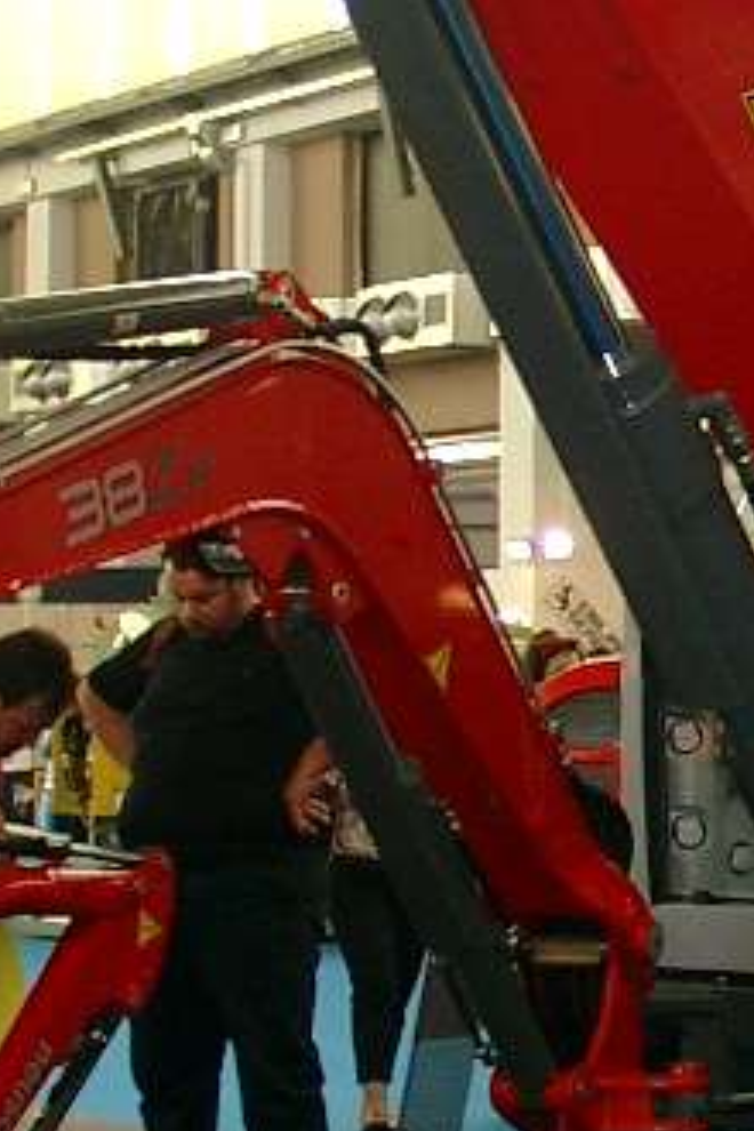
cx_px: 929
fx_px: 4304
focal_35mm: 137
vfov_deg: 15.0
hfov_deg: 9.9
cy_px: 487
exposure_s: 1/60
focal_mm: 7.13
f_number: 2
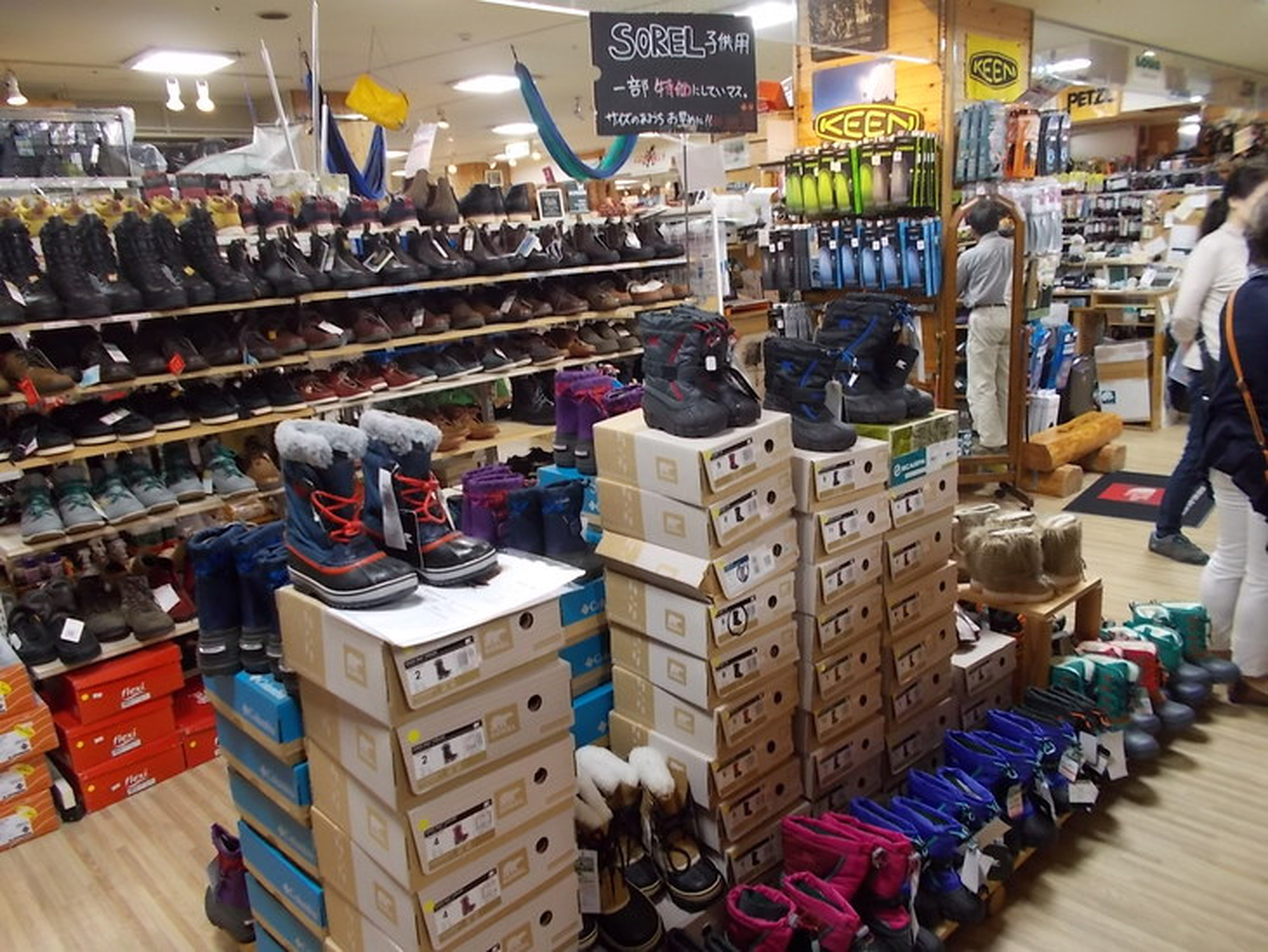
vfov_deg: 53.1
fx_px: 953
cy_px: 476
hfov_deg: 67.3
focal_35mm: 26
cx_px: 634
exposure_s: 1/25
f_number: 3.2
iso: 200
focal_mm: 4.6
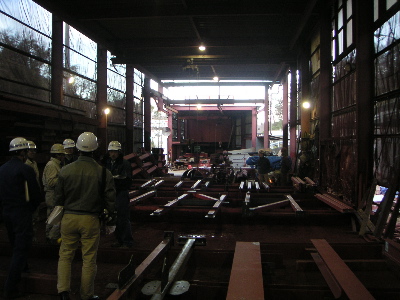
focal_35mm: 38
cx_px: 200
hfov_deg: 49.0
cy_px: 150
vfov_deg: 37.7
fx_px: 439
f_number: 2.8
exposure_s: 1/15
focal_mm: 6
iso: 100
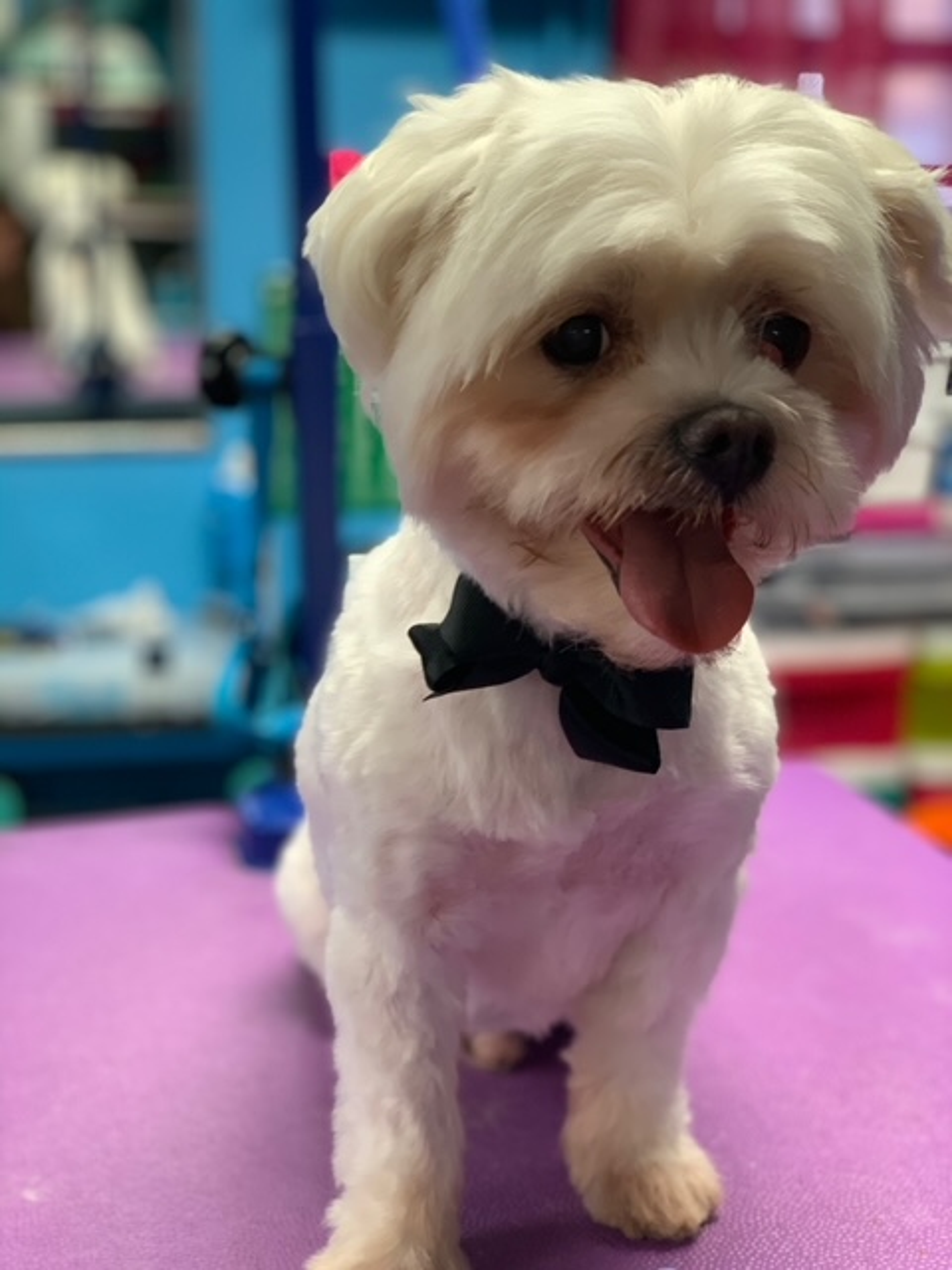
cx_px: 476
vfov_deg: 36.8
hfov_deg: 28.0
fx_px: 1907
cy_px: 635
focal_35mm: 52
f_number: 2.4
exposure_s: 1/41
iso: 80
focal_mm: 6
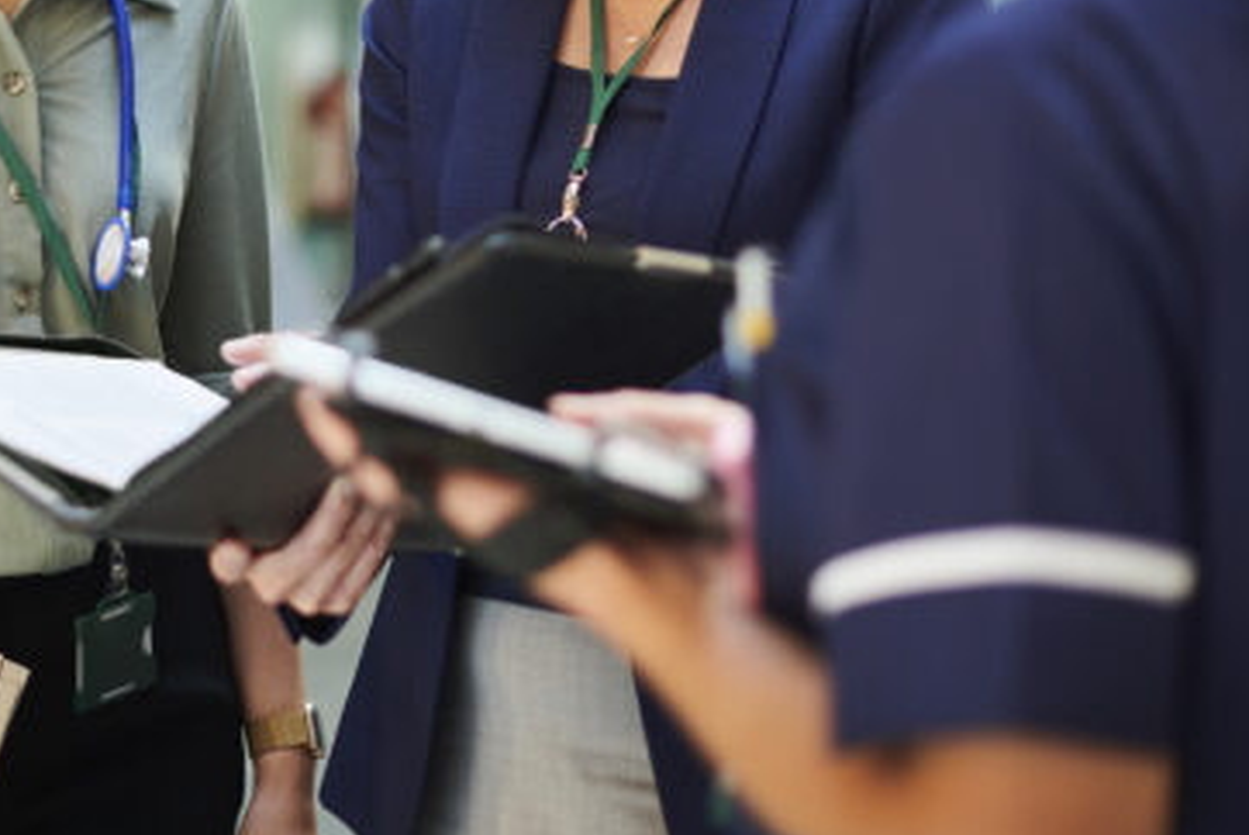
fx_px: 3680
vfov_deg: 12.8
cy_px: 14
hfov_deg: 19.1
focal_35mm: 106
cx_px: 262
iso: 640
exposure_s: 1/400
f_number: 2
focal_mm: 50
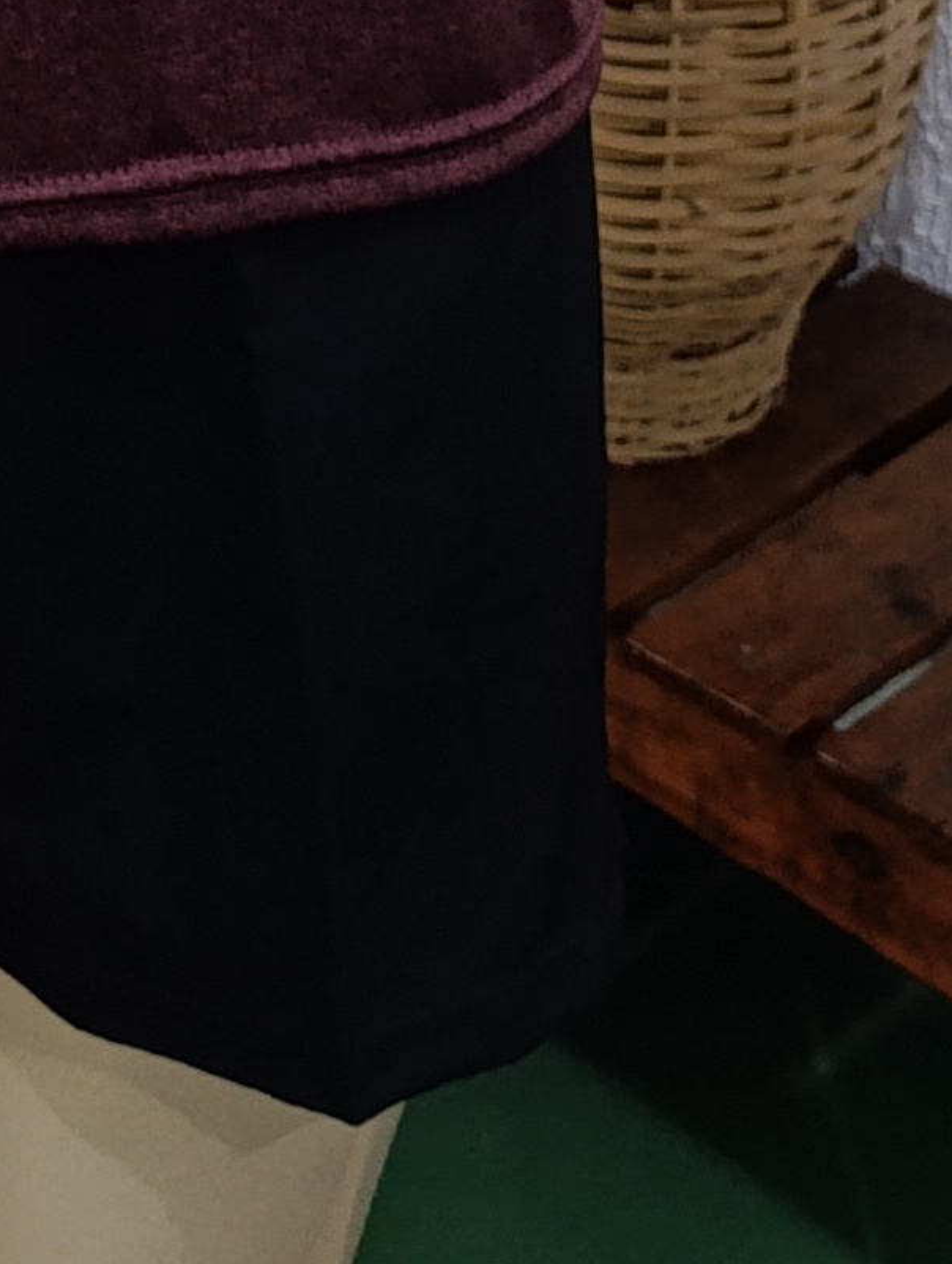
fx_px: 4279
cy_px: -1242
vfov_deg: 14.2
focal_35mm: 117
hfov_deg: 12.0
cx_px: -585
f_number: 1.6
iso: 1000
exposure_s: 1/40
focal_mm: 6.14
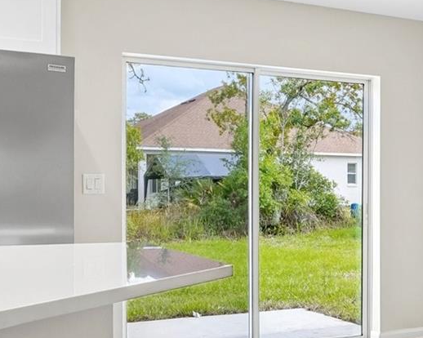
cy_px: 201
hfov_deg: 30.1
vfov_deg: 26.2
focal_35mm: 58
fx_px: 726
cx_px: 428
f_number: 8
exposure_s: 1/30
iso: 320
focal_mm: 20
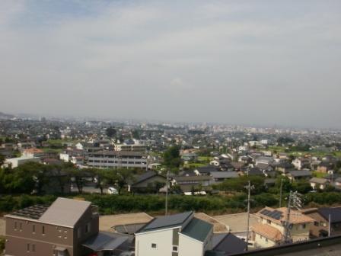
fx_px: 355
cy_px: 128
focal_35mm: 36
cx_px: 170
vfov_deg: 39.7
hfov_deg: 51.4
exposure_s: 1/640
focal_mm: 6.3
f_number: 5.6
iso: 100
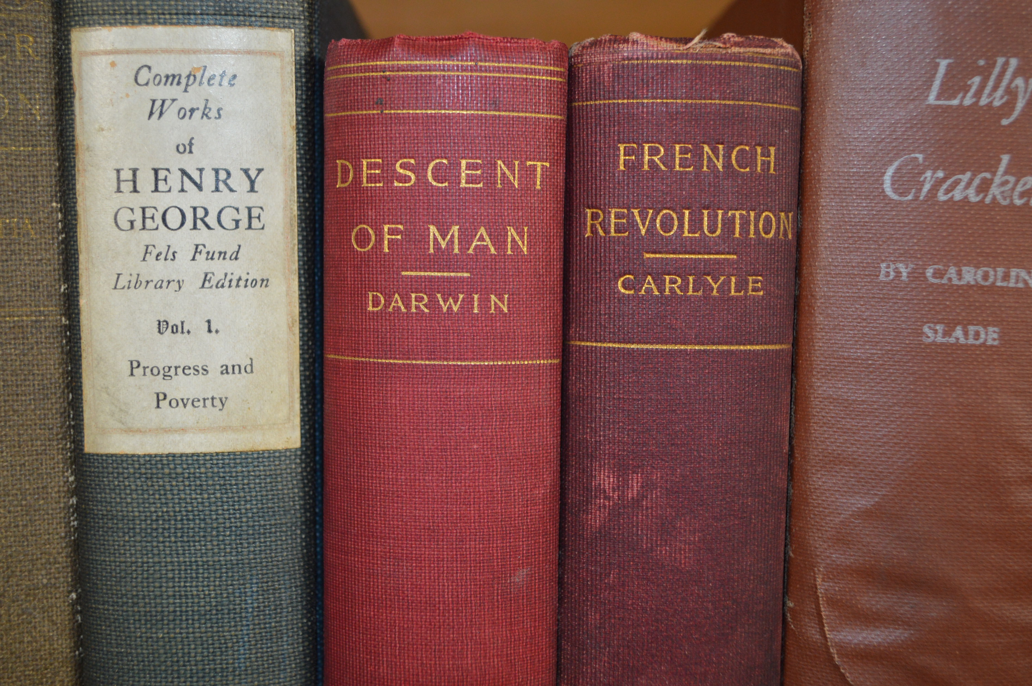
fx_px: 1203
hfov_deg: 46.4
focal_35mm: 42
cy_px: 343
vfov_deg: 31.8
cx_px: 516
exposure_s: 1/60
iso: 640
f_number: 4.5
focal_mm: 28
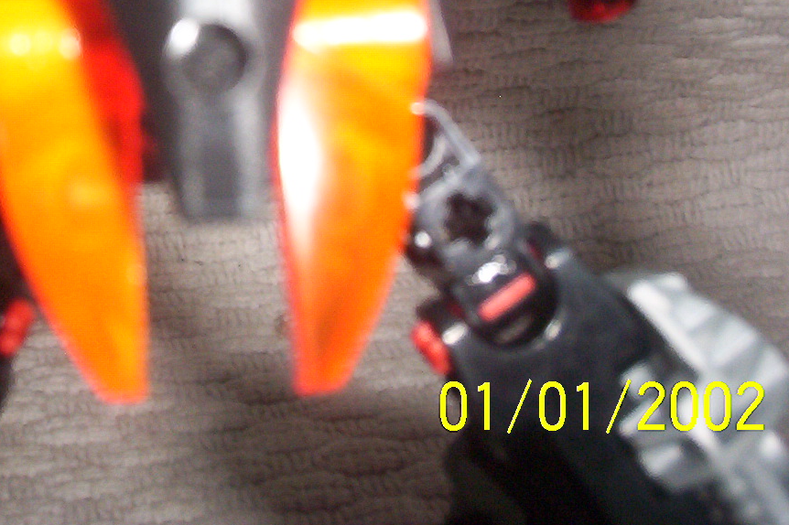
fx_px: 1687
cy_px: -17
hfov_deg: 25.6
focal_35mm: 77
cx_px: 92
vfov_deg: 17.2
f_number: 4.5
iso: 140
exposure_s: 1/30
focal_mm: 6
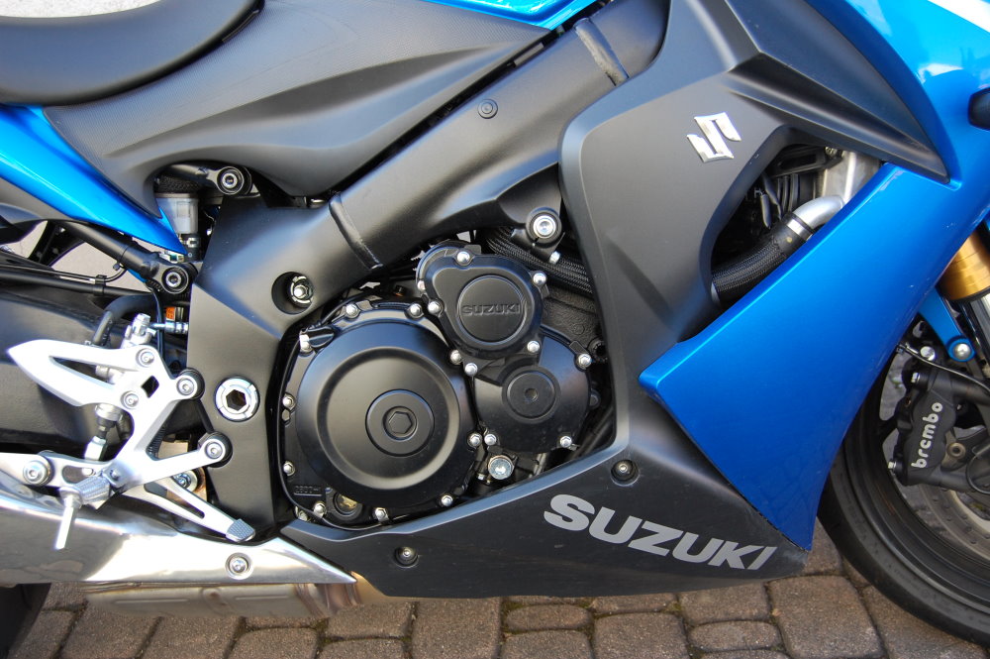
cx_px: 495
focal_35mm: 39
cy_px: 330
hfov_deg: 49.6
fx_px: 1072
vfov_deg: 34.2
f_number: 5
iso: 400
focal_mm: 26
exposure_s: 1/100
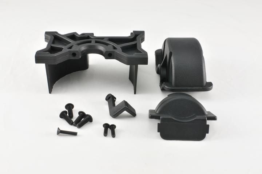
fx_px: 382
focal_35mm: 52
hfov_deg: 37.9
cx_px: 131
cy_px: 87
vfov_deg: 25.7
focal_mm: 35
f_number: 18
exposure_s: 1/2.5
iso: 200
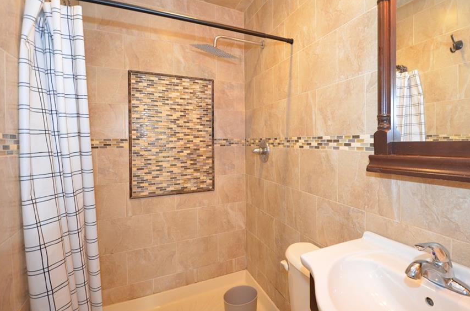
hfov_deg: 89.2
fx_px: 234
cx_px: 277
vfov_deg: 66.9
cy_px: 139
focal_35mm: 18
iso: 1000
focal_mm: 10
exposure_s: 1/60
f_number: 4
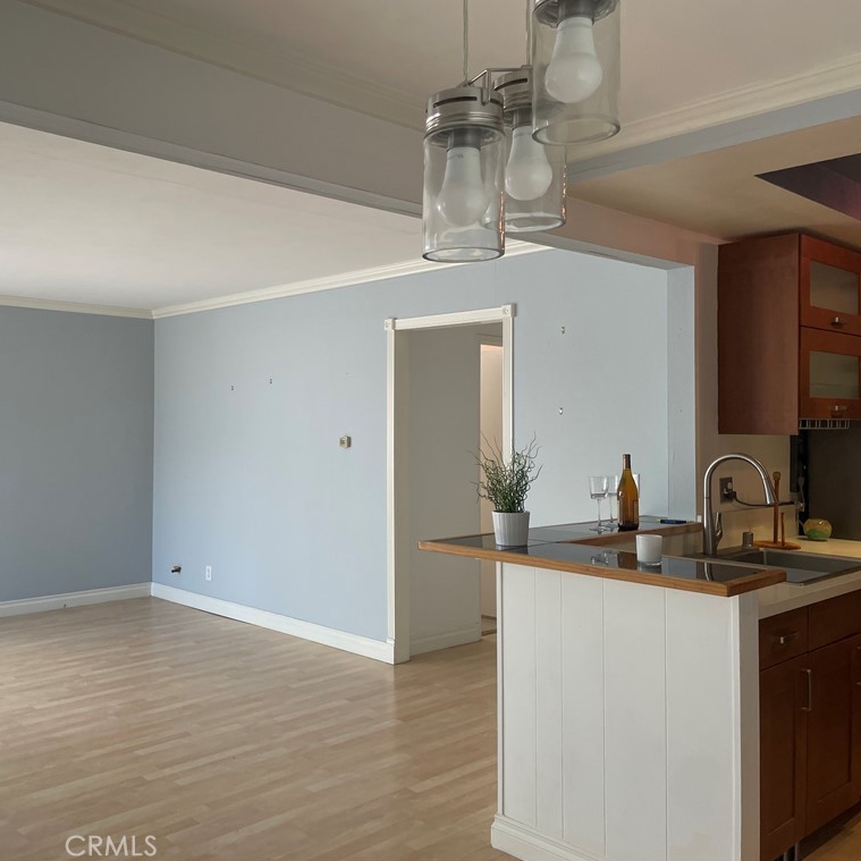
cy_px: 427
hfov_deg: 51.8
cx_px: 310
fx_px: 872
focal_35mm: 31
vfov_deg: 52.5
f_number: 1.6
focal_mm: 4.2
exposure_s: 1/120
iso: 80
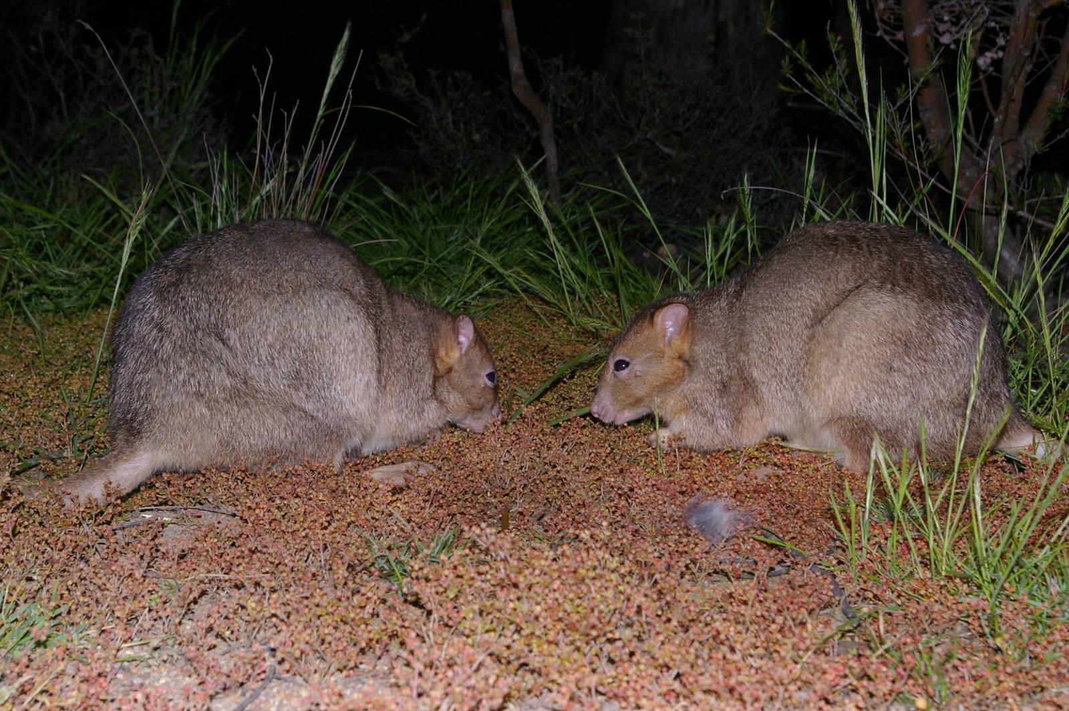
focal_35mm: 64
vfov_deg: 21.0
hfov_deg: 31.2
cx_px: 534
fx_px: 1914
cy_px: 356
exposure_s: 1/60
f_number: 11
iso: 400
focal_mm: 43
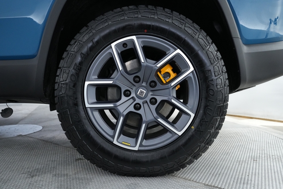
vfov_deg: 53.1
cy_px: 94
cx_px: 142
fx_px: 189
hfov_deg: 73.8
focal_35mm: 24
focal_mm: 24
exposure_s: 1/160
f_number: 2.8
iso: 4000
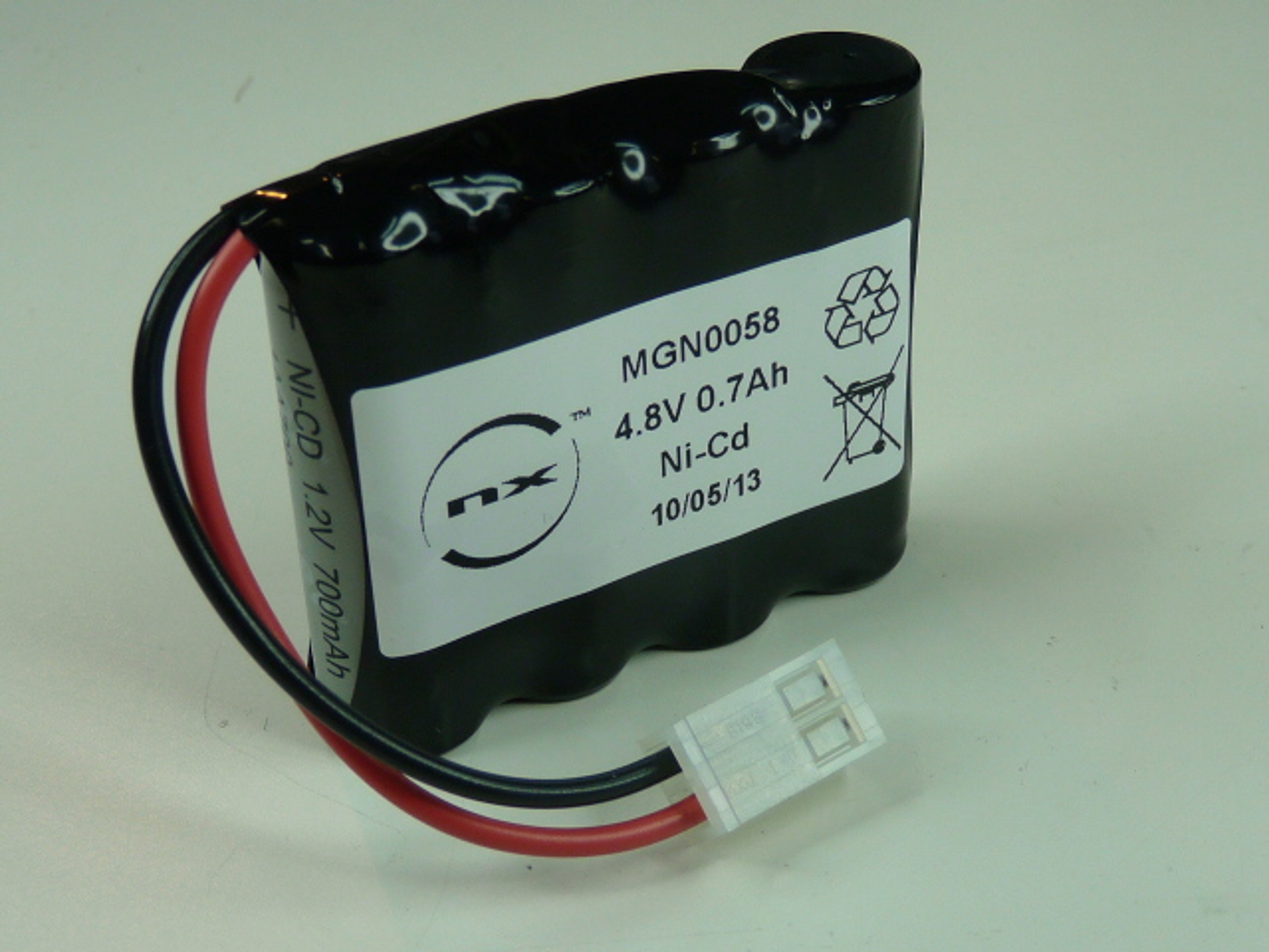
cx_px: 634
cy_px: 476
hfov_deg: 29.4
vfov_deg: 22.3
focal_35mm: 66
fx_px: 2420
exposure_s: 1/100
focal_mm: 6.6
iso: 100
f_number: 3
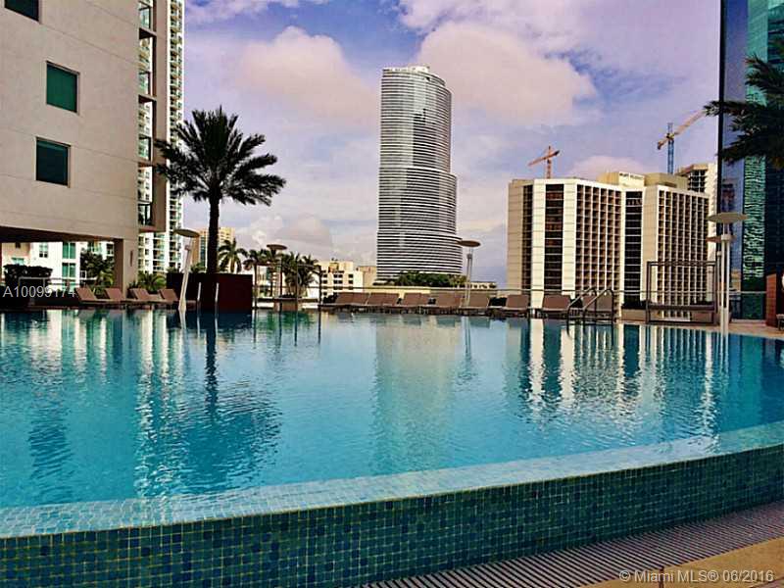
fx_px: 657
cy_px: 294
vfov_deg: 48.2
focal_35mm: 29
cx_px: 392
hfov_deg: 61.7
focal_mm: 4.15
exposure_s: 1/3731
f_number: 2.2
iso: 32
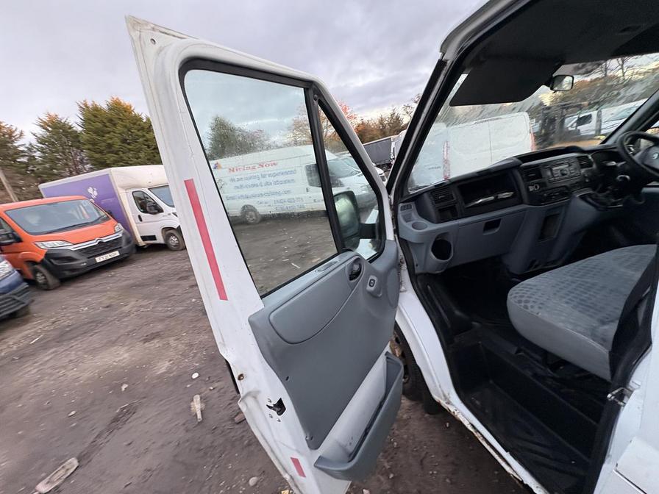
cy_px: 247
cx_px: 330
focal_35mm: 14
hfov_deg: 102.1
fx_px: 267
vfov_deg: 85.7
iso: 250
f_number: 2.2
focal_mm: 2.22
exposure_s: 1/67
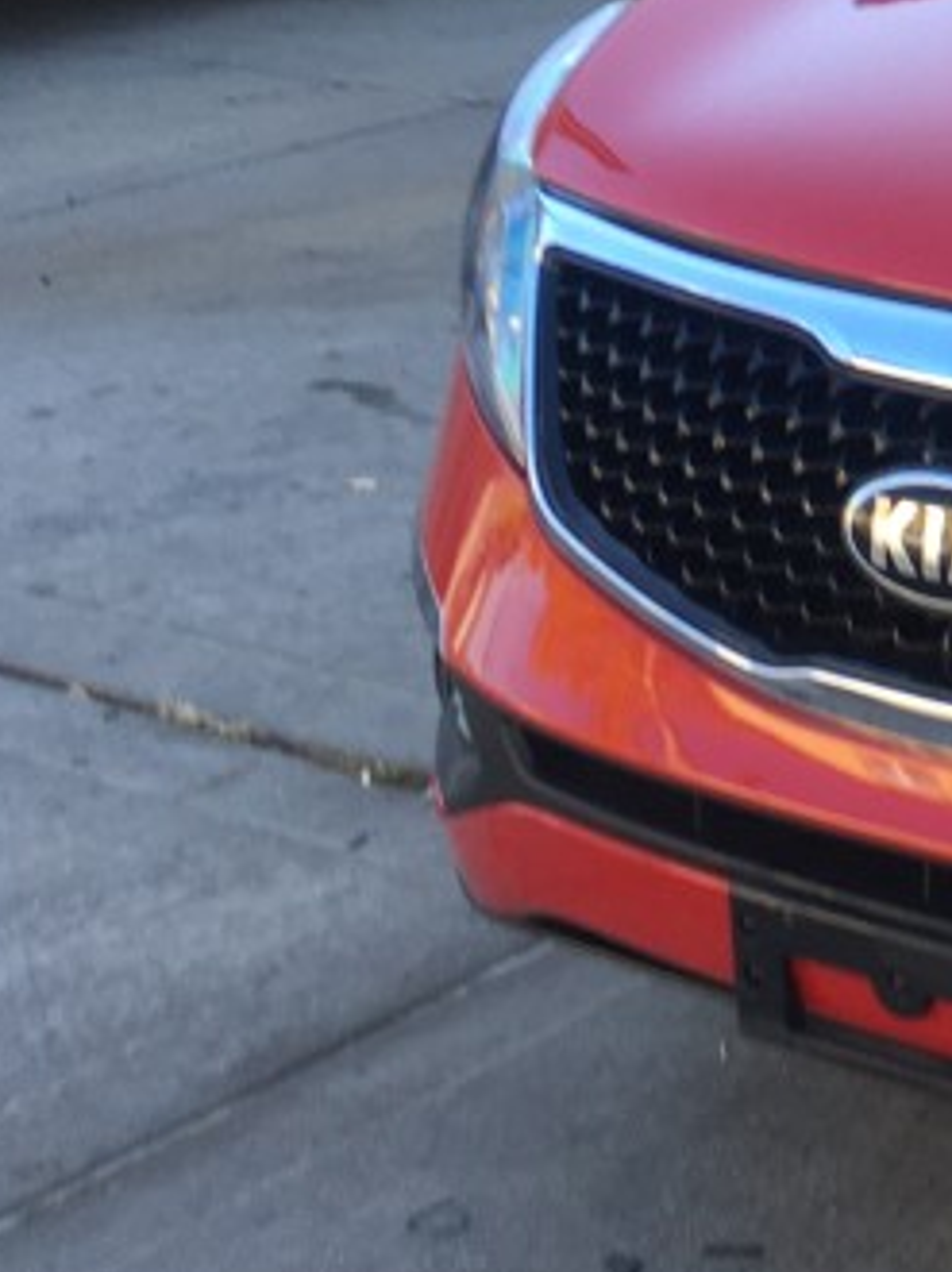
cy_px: 220
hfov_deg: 14.1
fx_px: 3304
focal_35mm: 90
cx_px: 1823
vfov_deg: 21.5
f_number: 2.2
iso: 25
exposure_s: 1/157
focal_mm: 4.15
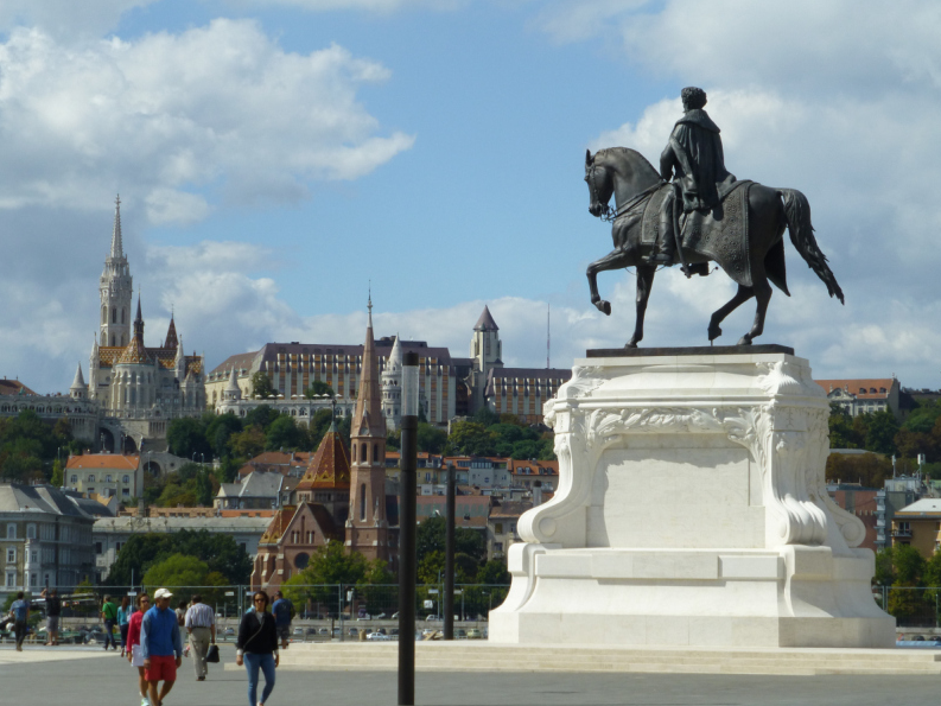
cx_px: 471
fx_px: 3045
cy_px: 354
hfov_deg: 17.6
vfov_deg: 13.2
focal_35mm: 112
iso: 100
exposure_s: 1/800
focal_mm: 18.2
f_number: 5.3
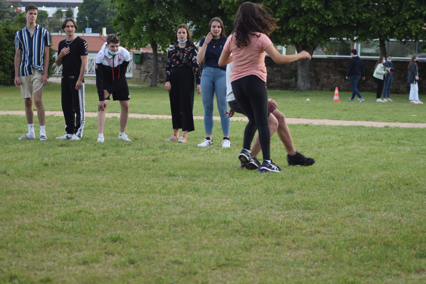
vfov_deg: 13.0
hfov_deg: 19.5
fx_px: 1242
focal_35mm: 105
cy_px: 142
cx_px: 213
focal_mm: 70
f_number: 4
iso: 450
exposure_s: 1/250
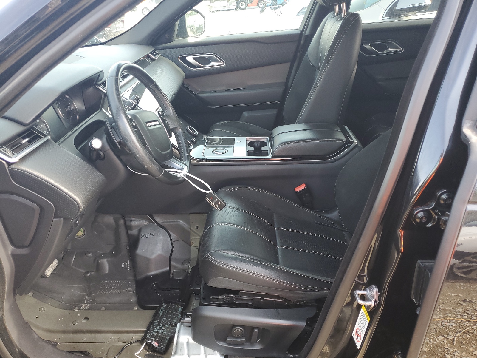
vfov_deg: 53.1
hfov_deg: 67.3
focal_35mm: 26
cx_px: 238
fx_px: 358
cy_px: 179
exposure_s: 1/120
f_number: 1.5
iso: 63
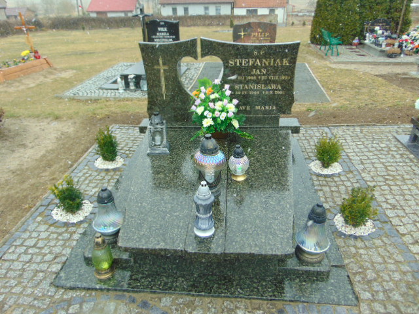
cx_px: 210
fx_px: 303
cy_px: 157
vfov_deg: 54.9
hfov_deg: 69.4
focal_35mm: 25
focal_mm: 4.5
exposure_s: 1/160
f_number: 3
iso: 80
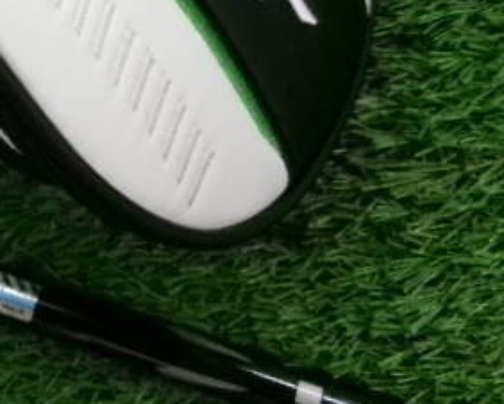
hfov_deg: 28.6
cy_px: -2
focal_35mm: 62
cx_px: 4
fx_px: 925
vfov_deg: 23.6
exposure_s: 1/85
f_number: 3.9
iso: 800
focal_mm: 5.1
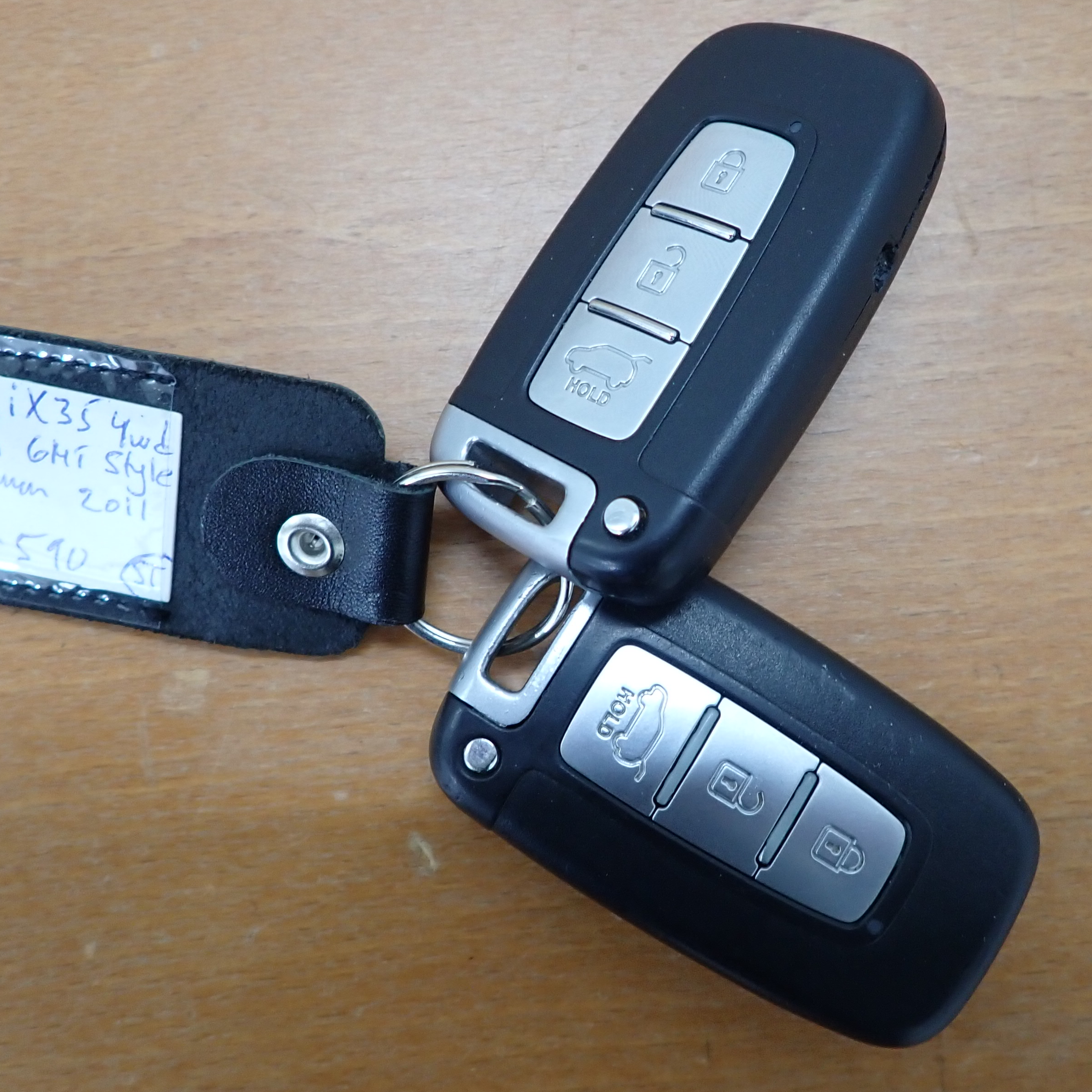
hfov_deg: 44.9
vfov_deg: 44.9
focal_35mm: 37
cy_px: 526
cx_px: 569
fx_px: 1321
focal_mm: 4.5
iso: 200
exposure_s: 1/50
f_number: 2
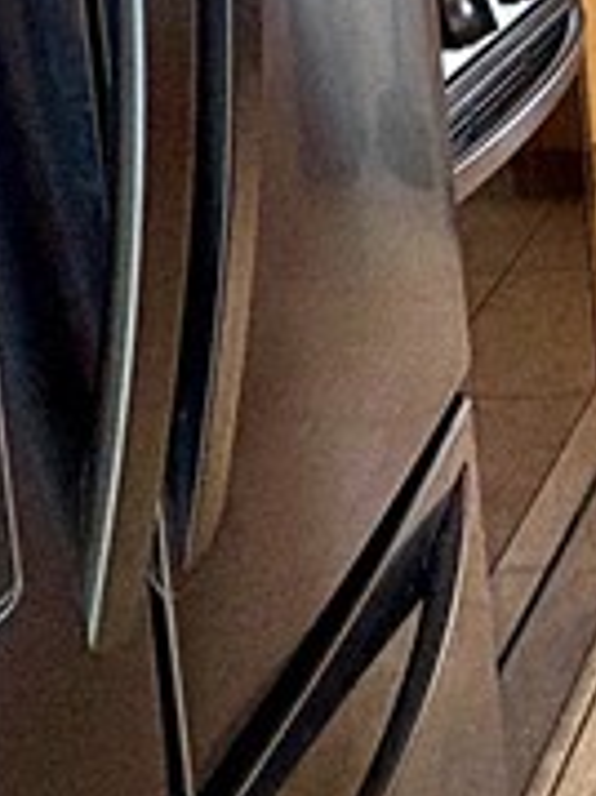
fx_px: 1839
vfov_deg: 21.3
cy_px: -334
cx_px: 1010
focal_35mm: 80
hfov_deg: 16.1
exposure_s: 1/60
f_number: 2.2
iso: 250
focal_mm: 2.22
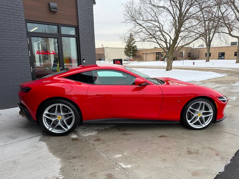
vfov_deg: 56.8
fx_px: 166
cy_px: 90
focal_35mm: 24
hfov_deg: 71.6
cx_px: 120
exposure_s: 1/788
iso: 80
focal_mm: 6.76
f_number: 1.78
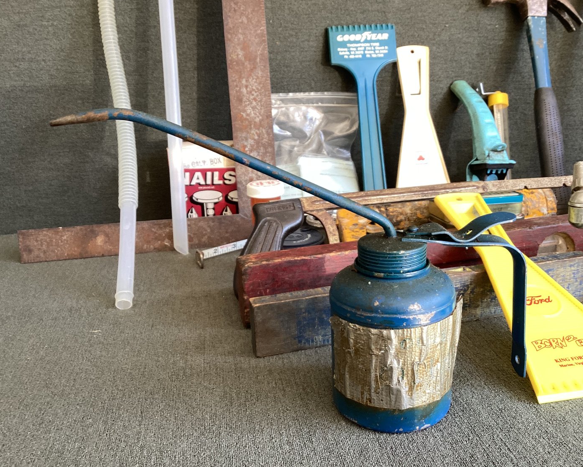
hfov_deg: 54.2
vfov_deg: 44.6
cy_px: 237
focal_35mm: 33
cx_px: 310
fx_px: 569
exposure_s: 1/60
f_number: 2.4
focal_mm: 3.3
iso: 64
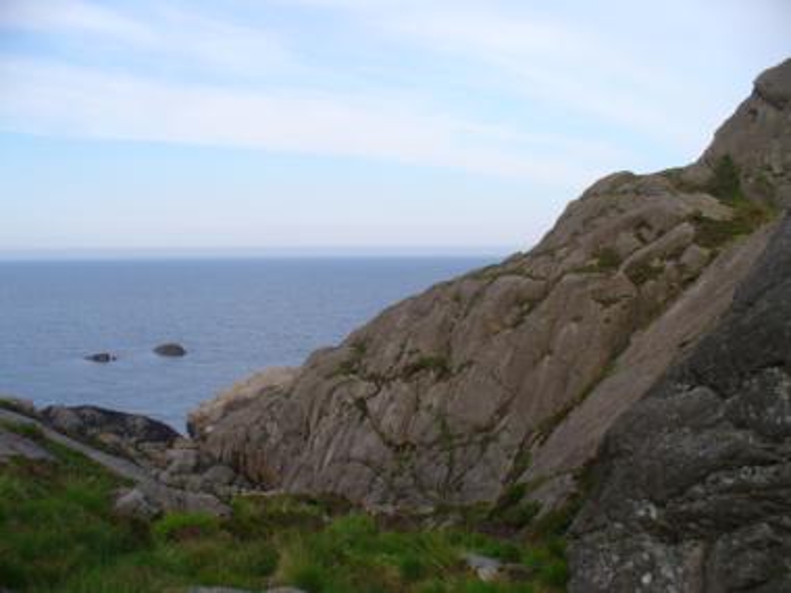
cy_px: 296
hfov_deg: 50.1
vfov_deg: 38.7
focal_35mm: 37
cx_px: 396
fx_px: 845
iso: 64
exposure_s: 1/125
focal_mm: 6.1
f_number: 5.6
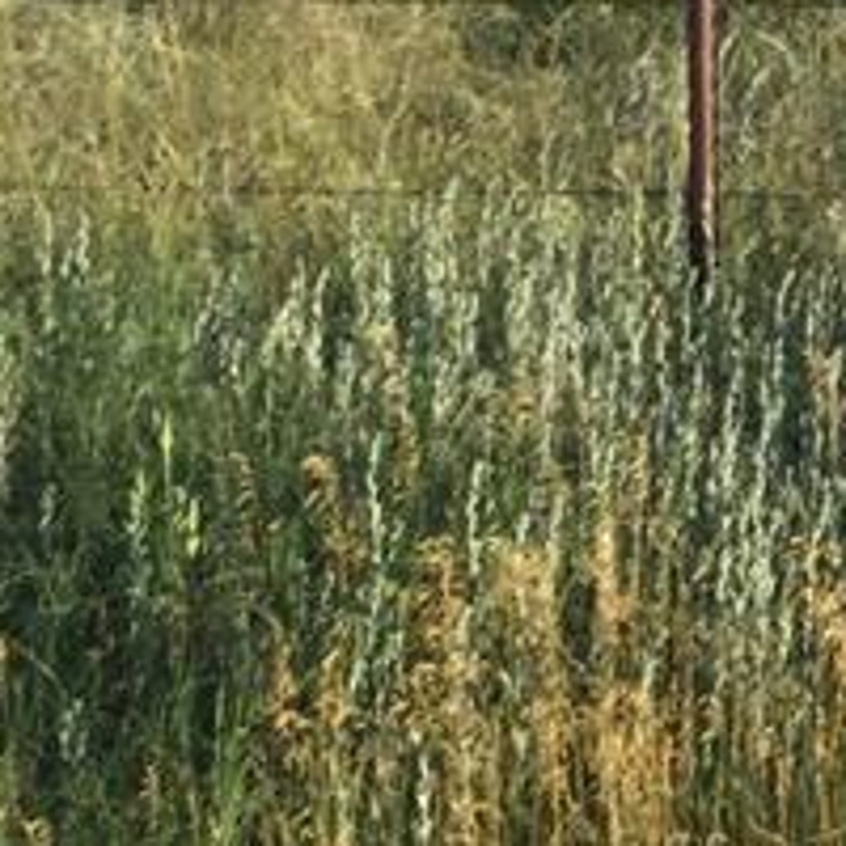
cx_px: 1662
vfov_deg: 11.8
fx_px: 3871
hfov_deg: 11.3
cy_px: -493
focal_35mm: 140
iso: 25
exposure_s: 1/905
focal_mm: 3.3
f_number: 2.4
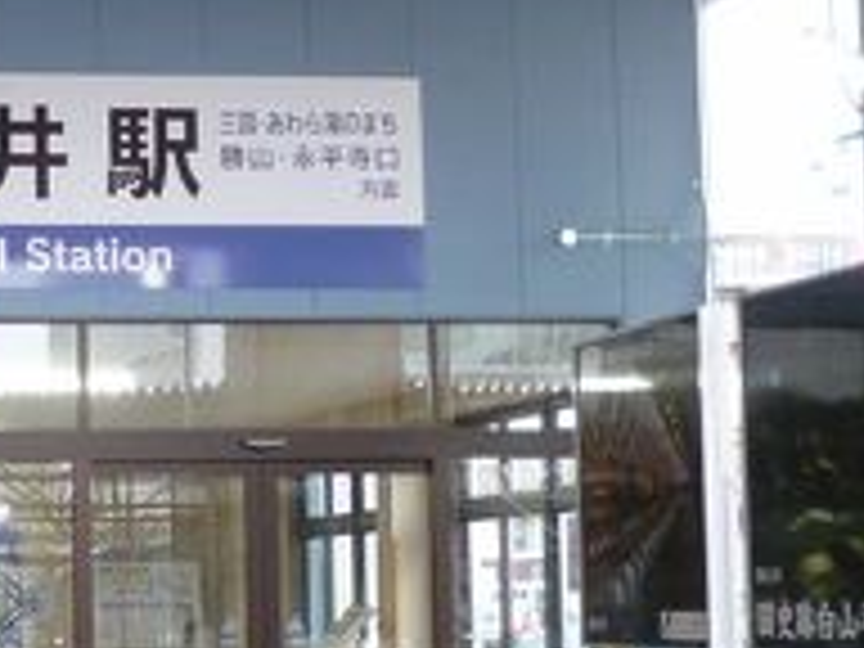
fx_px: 2371
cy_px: 403
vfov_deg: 15.5
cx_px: -117
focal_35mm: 95
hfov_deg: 19.7
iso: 200
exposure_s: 1/60
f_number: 2.7
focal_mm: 5
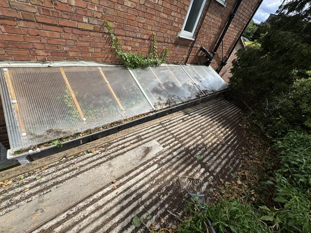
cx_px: 156
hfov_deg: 102.1
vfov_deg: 85.7
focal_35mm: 14
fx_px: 126
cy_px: 116
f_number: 2.2
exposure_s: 1/1748
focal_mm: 2.22
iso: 50
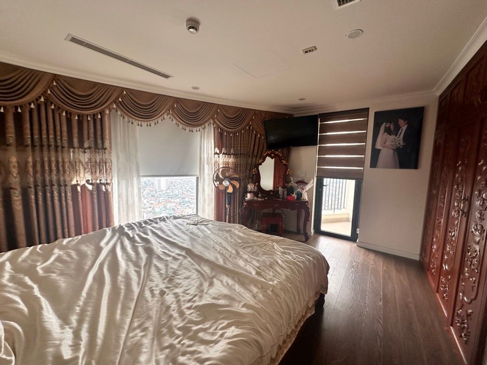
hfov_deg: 102.1
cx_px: 244
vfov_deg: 85.7
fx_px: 197
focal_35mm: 14
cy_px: 182
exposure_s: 1/212
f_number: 2.2
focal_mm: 2.22
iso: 40
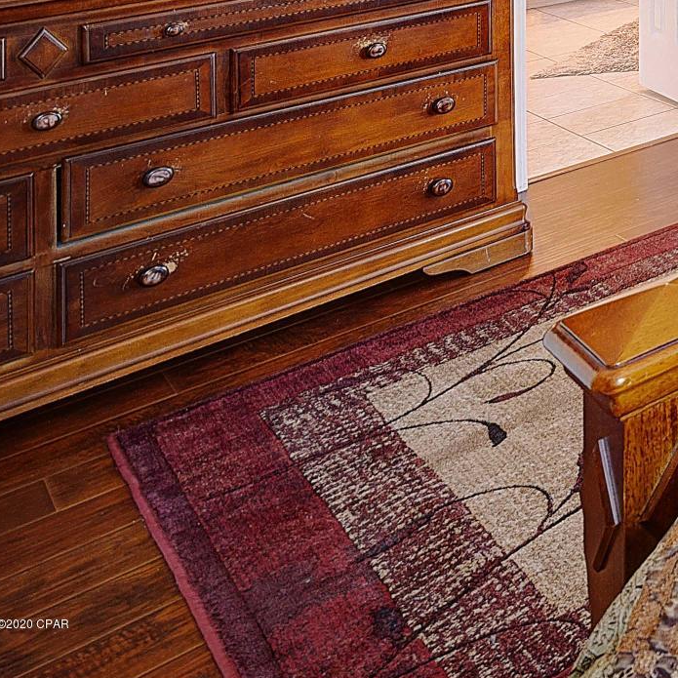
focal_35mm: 44
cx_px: 1455
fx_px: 975
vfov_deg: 28.2
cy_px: -290
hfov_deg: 17.6
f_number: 5.6
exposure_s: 1/5
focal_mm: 12
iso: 100
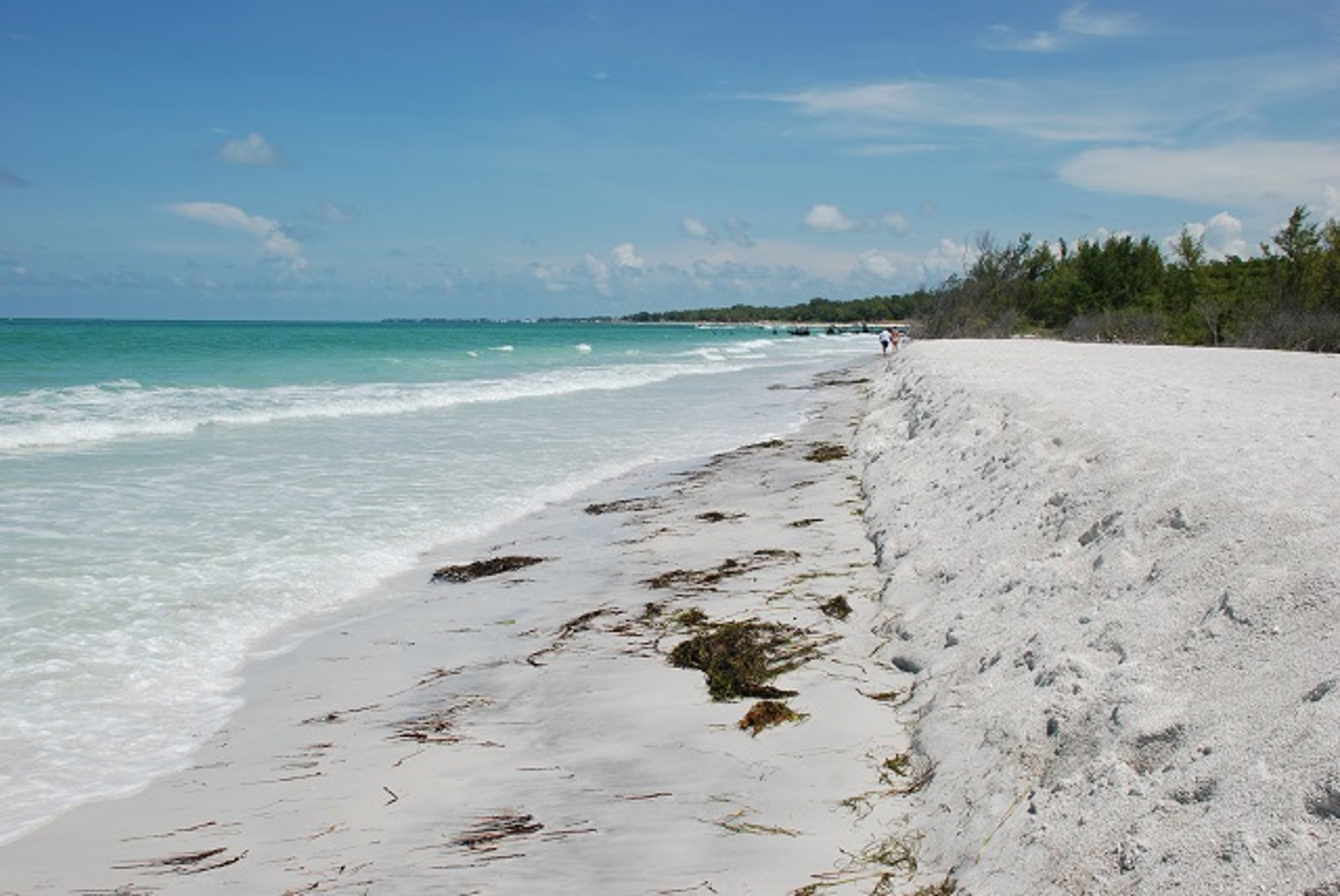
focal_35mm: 36
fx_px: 1341
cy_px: 448
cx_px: 670
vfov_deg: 36.9
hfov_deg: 53.1
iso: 100
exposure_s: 1/320
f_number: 9
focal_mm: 24
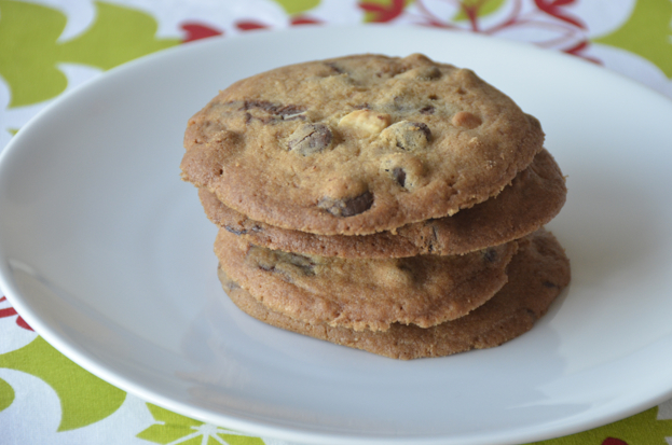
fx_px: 6279
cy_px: 231
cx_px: 362
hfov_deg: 6.1
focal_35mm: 337
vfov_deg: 4.1
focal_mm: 200
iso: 1000
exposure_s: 1/80
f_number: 5.6
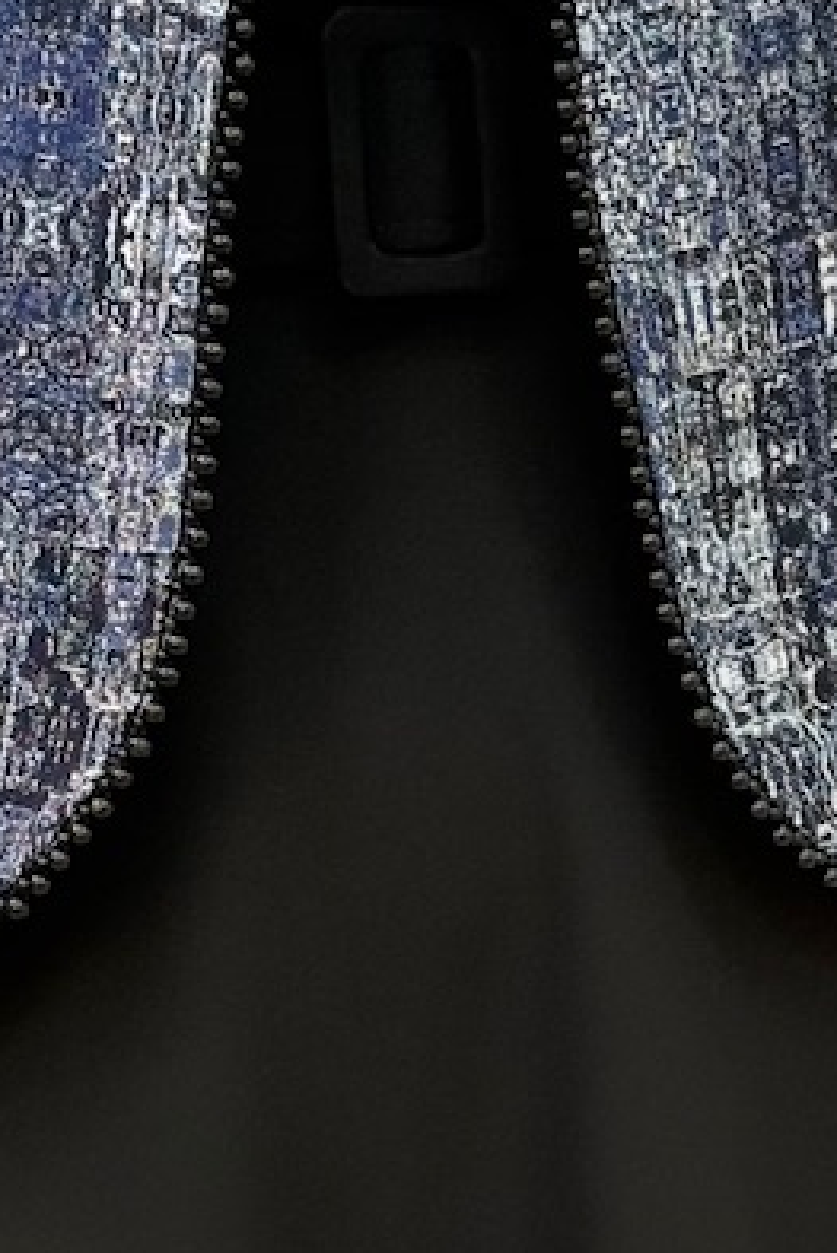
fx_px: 5644
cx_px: 223
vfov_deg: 12.7
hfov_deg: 8.5
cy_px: 550
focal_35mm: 162
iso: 80
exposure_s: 1/306
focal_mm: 6.76
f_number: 1.78
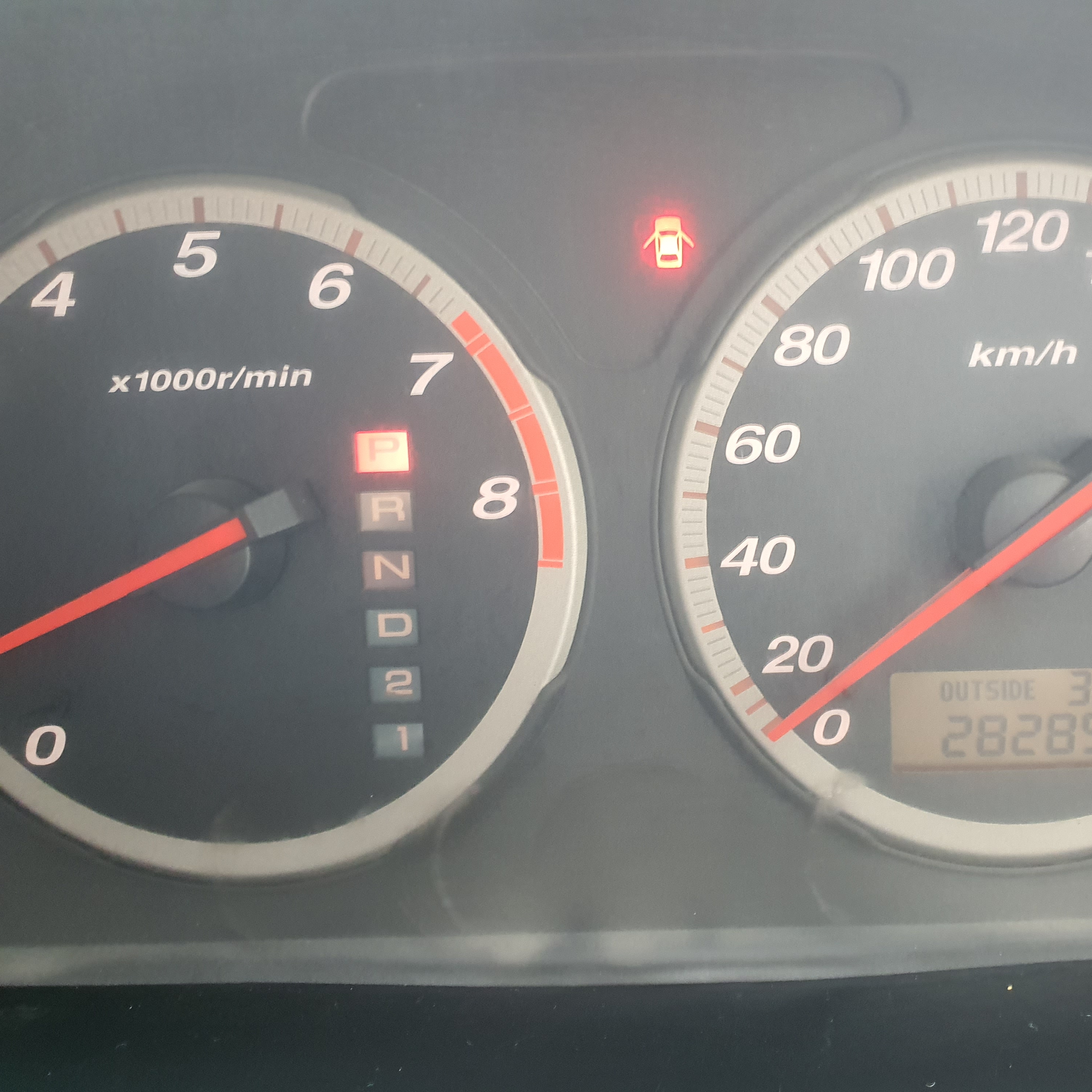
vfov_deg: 52.5
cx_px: 735
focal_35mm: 31
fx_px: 1106
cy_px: 546
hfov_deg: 51.5
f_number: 2.4
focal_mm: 4.3
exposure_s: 1/40
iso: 500
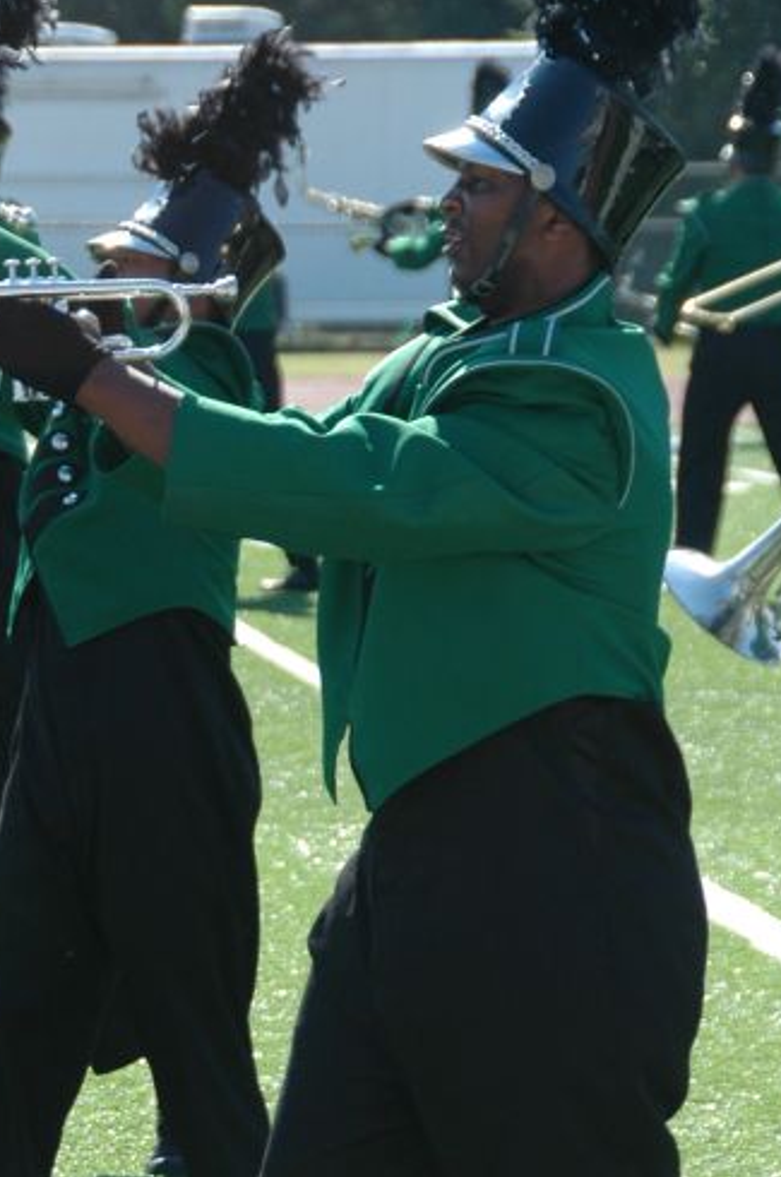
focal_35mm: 298
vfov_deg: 6.9
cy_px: 721
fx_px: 9733
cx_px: 125
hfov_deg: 4.6
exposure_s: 1/400
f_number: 5.3
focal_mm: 95
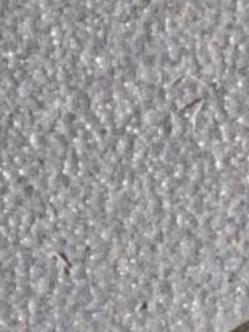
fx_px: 7066
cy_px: 758
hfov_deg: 2.0
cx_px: 677
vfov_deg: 2.7
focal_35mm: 738
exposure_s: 1/100
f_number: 2
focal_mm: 9
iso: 160
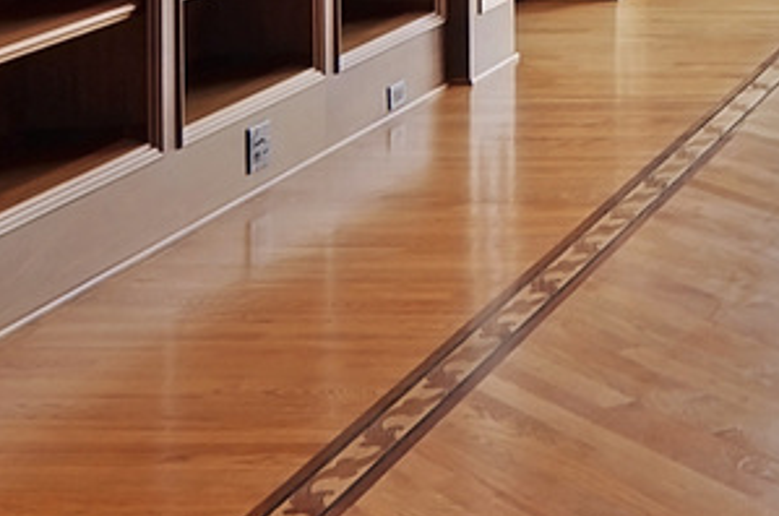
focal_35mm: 98
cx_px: 1281
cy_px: -396
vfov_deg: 12.7
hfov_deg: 17.8
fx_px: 2116
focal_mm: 12
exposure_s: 1/3
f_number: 8
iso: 200
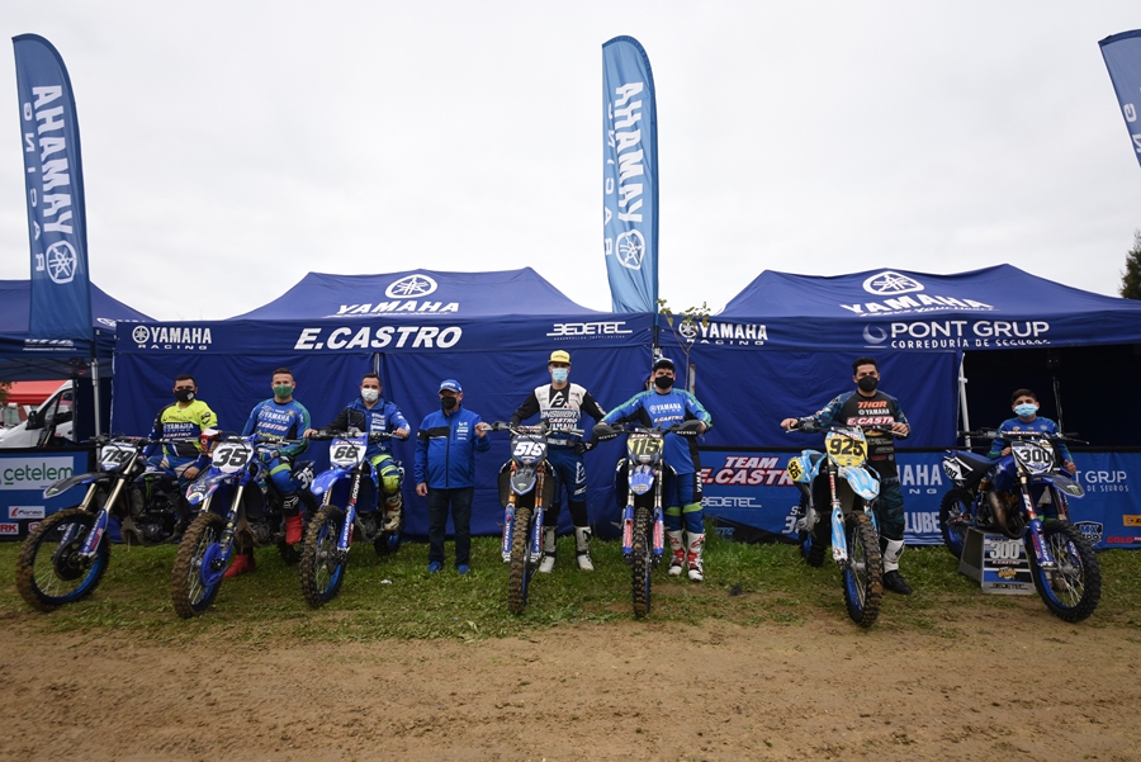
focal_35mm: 20
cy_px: 381
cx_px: 570
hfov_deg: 83.9
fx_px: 634
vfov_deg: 62.0
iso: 1000
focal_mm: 20
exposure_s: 1/640
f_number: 5.3
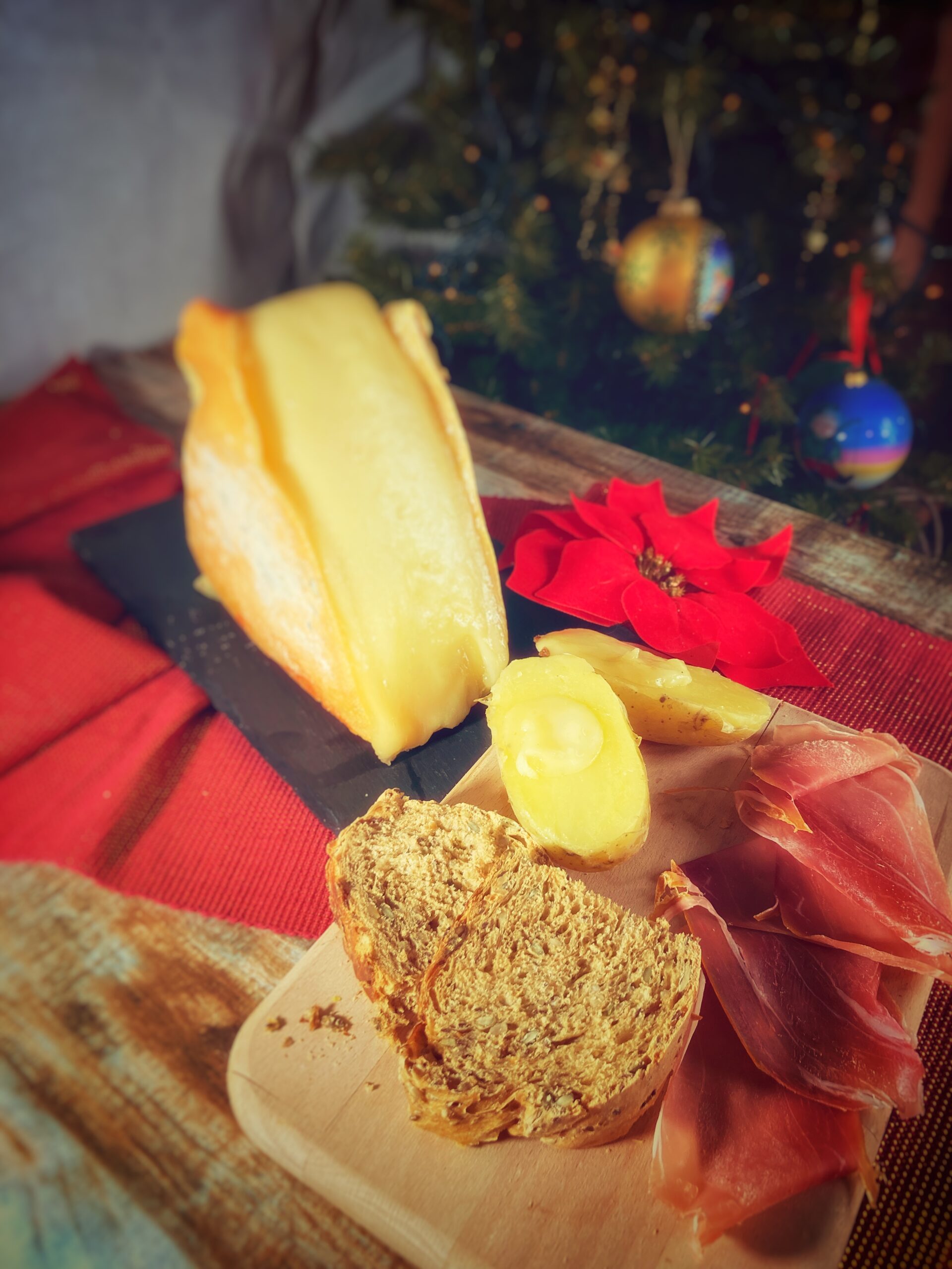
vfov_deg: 63.4
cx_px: 476
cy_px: 634
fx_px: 1027
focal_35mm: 28
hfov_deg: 49.7
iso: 40
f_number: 1.8
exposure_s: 1/50
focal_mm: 3.99
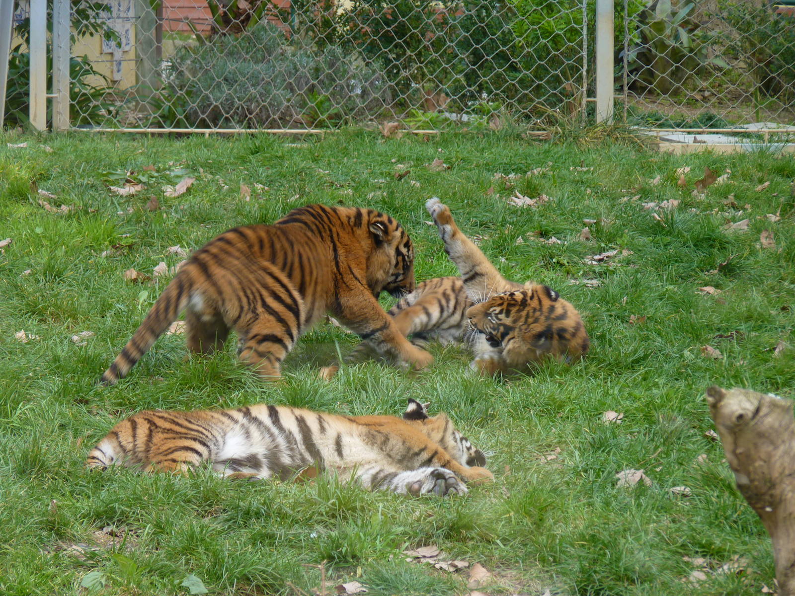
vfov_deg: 5.3
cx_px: 398
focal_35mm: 278
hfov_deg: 7.1
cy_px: 298
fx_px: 6385
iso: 80
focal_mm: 49.3
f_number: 4
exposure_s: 1/80
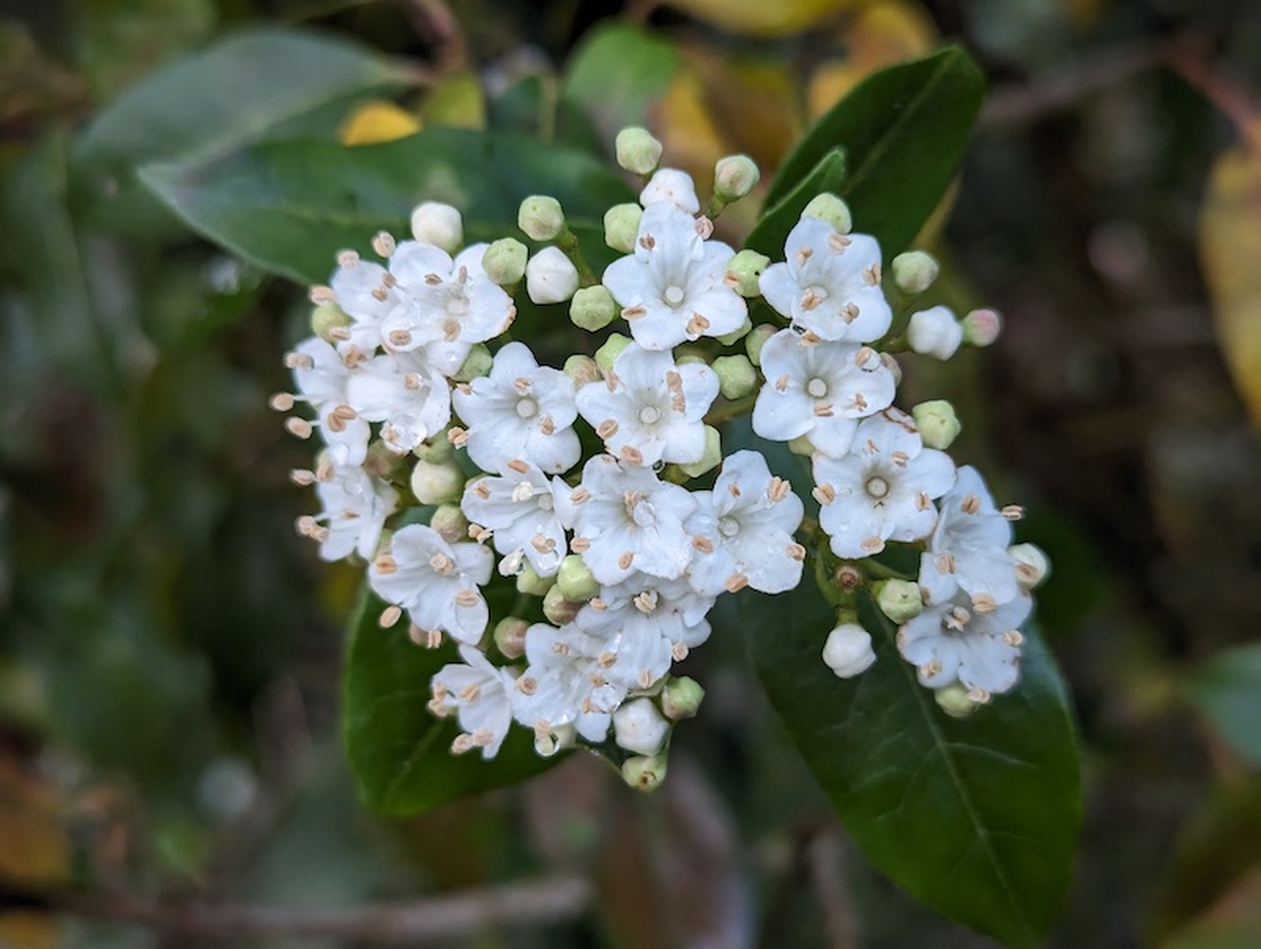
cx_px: 630
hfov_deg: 39.6
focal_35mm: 48
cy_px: 474
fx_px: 1751
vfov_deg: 30.3
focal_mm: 6.81
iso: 221
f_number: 1.85
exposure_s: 1/217
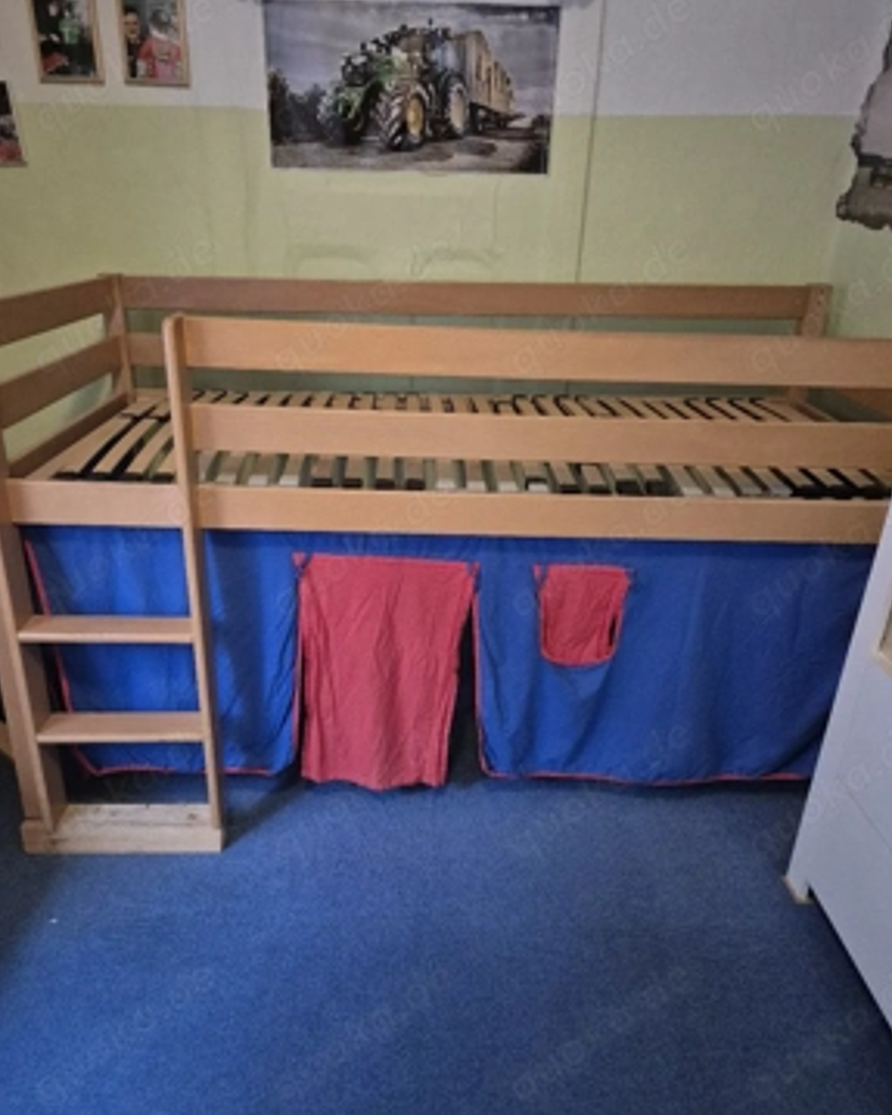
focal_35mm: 25
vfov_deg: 68.1
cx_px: 429
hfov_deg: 56.8
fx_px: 825
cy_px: 581
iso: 1600
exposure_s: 1/50
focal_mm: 5.4
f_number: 1.8
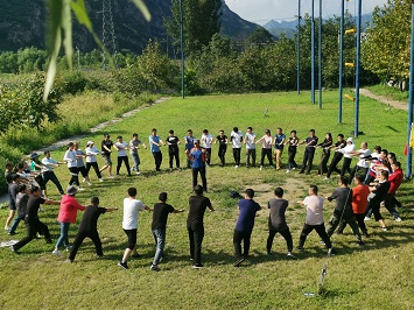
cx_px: 205
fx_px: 598
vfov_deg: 29.1
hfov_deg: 38.2
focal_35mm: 50
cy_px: 154
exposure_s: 1/1433
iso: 50
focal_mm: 5.58
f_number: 1.8
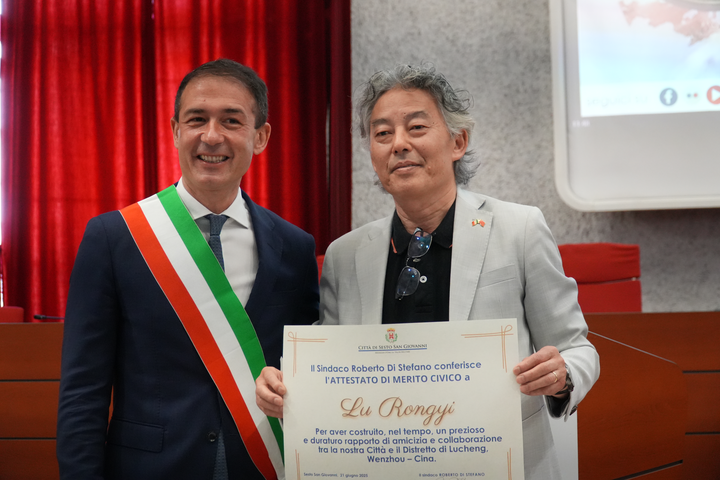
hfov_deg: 33.4
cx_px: 360
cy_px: 240
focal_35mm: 60
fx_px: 1200
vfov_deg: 22.6
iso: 3200
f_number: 4
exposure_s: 1/125
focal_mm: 40
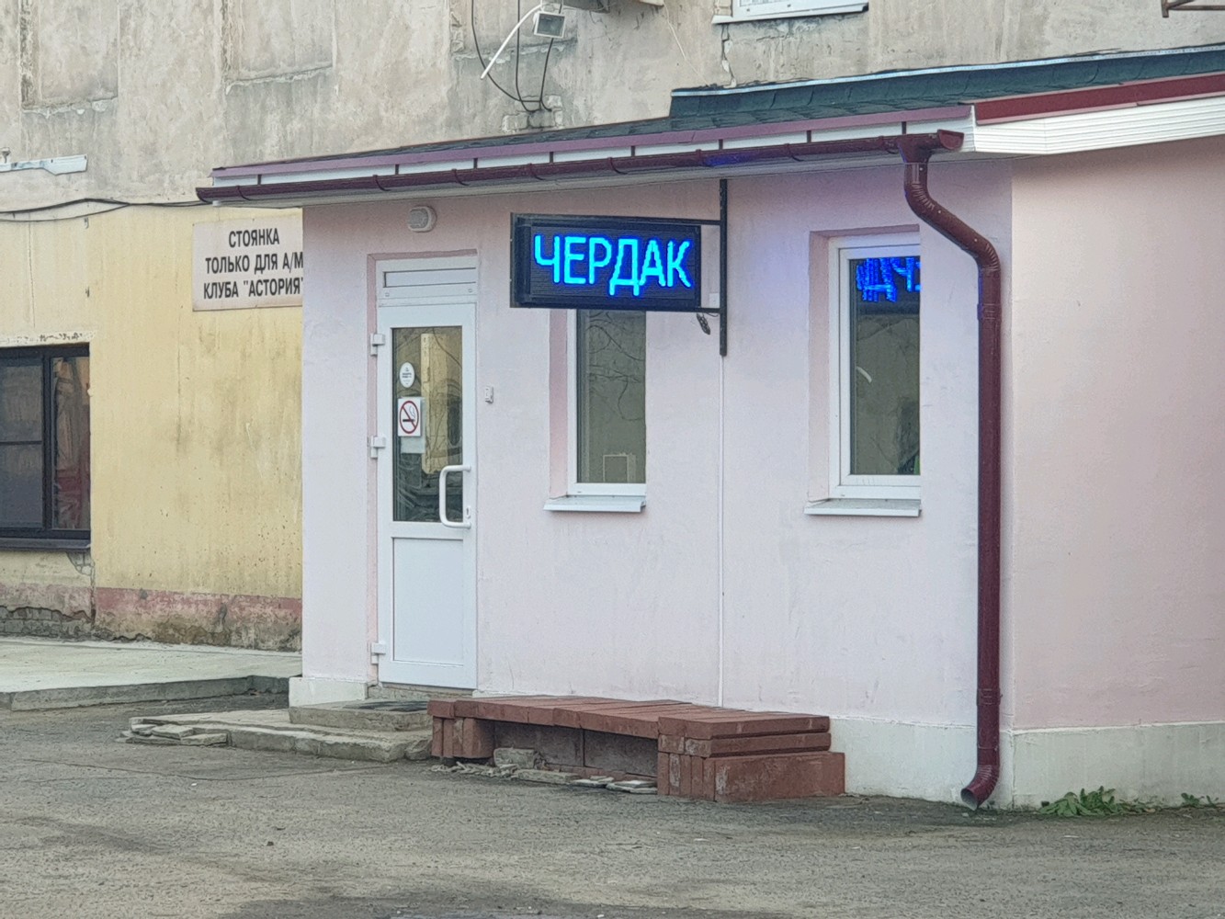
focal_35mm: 52
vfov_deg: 28.0
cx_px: 612
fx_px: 1840
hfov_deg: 36.8
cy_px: 460
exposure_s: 1/120
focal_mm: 6
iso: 40
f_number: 2.4
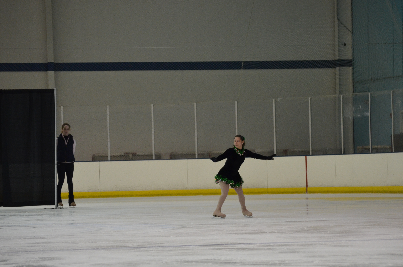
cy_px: 159
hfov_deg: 10.7
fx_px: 2152
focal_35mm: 193
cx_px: 235
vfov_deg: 7.1
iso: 1600
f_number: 4.5
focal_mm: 105
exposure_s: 1/400
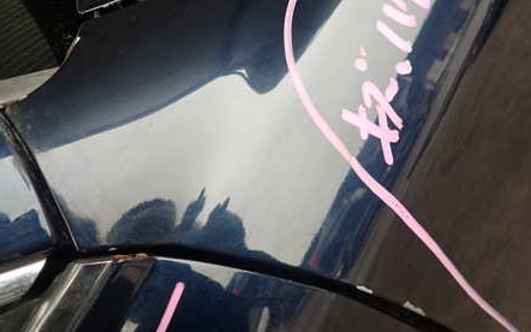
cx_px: 278
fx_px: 521
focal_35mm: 36
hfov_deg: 54.0
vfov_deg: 35.0
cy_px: 115
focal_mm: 4.5
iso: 200
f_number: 2
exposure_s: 1/30
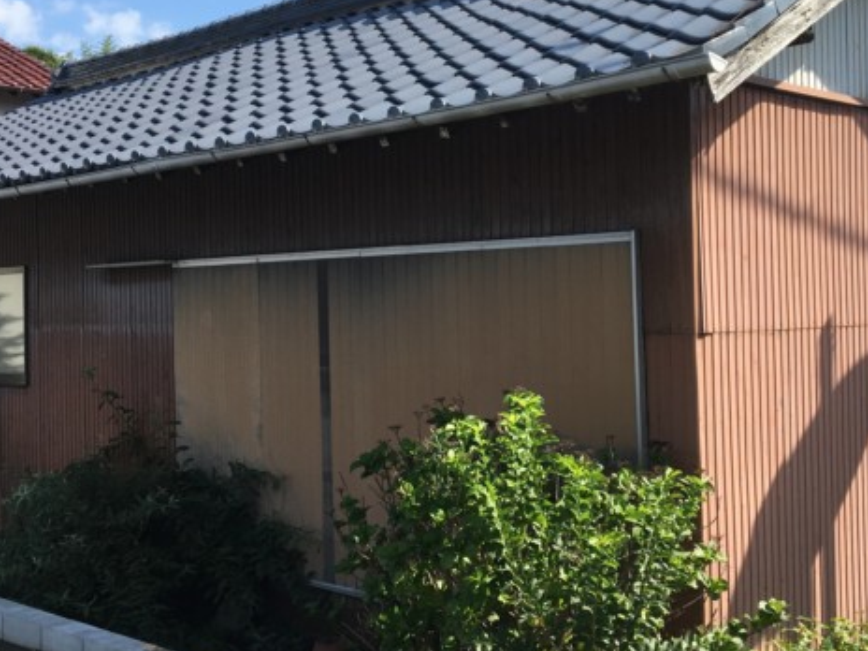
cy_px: 269
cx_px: 440
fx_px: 1254
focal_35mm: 50
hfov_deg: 38.2
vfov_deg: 29.1
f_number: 2.2
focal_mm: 4.15
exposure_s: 1/1099
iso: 25
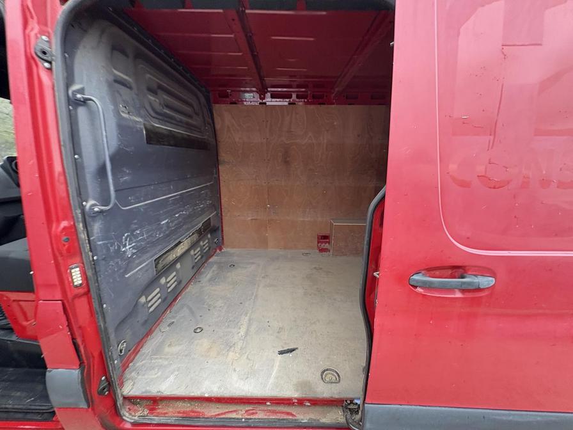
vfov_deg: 85.7
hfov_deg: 102.1
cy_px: 215
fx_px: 232
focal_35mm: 14
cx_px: 286
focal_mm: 2.22
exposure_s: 1/64
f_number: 2.2
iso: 250
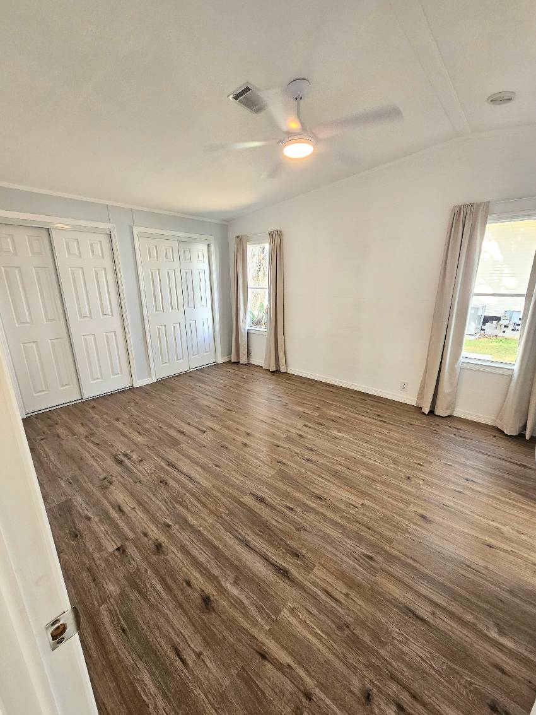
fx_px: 268
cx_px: 268
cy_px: 358
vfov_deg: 106.2
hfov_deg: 89.9
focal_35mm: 13
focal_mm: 2.2
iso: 125
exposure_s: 1/60
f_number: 2.2
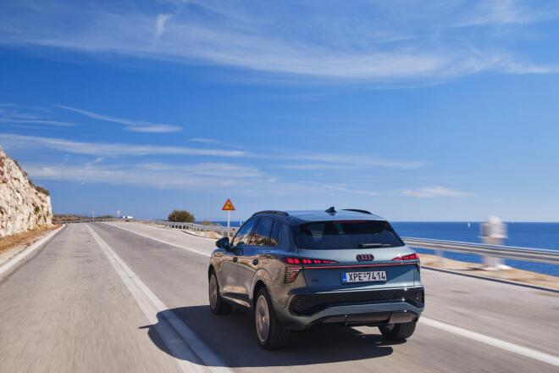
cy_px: 186
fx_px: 621
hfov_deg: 48.5
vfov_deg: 33.4
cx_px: 280
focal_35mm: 40
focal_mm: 26.5
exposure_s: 1/30
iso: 80
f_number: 10
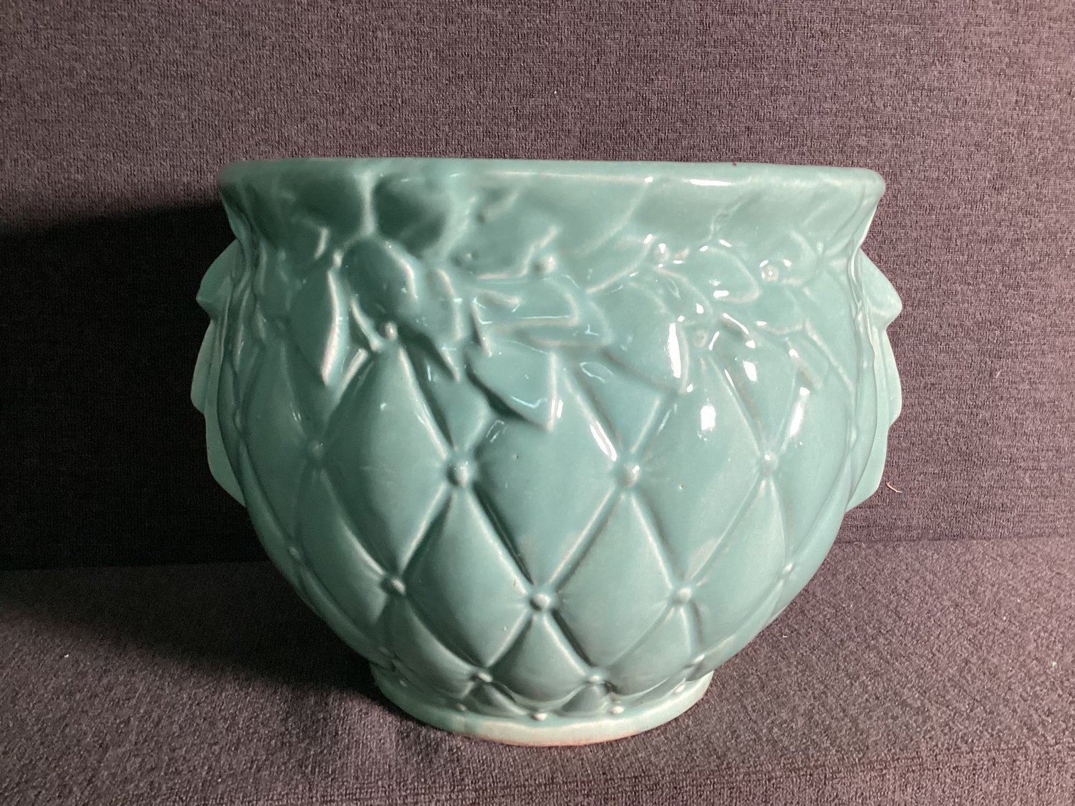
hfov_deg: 58.3
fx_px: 963
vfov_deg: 45.4
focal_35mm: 31
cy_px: 403
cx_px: 538
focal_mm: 3.3
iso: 250
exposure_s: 1/60
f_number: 2.4
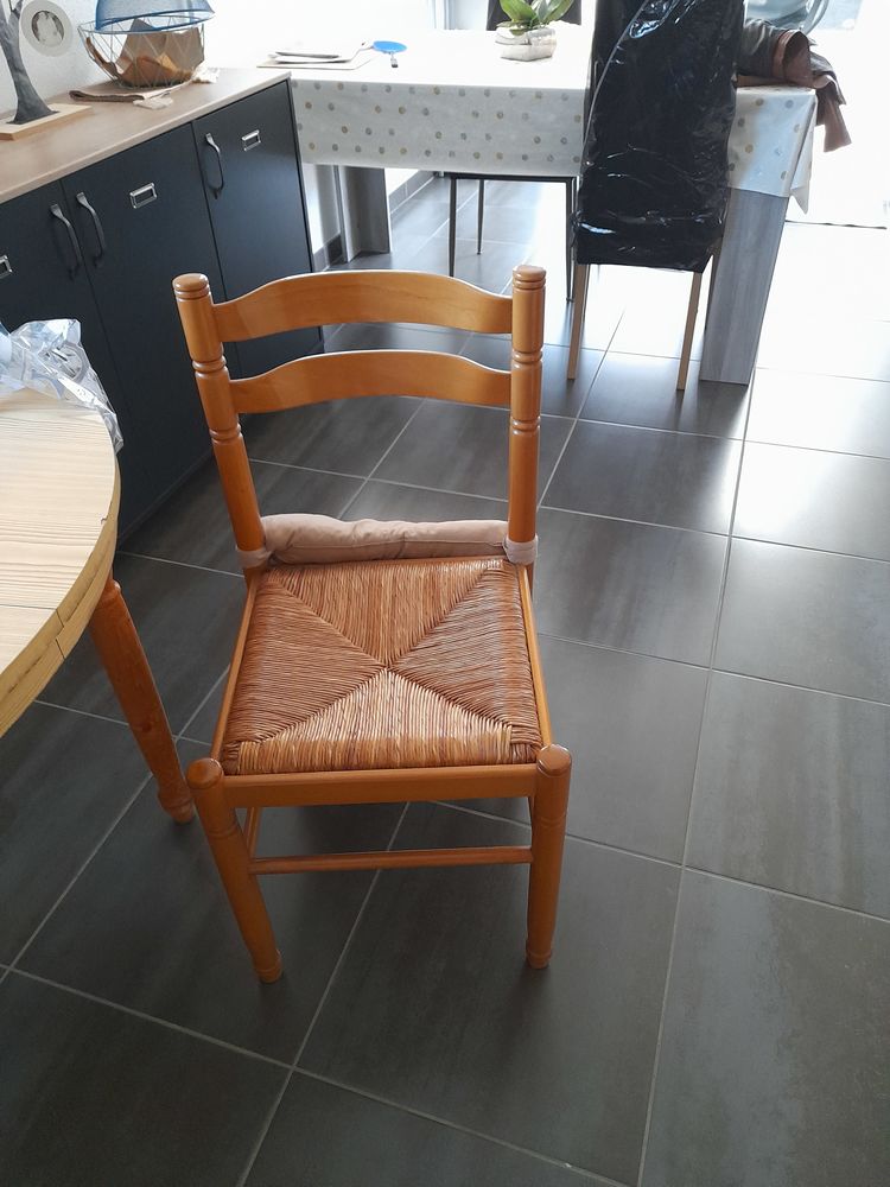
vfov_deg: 69.4
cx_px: 445
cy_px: 594
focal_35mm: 25
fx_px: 857
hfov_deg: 54.9
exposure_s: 1/24
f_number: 2
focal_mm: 4.6
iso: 500
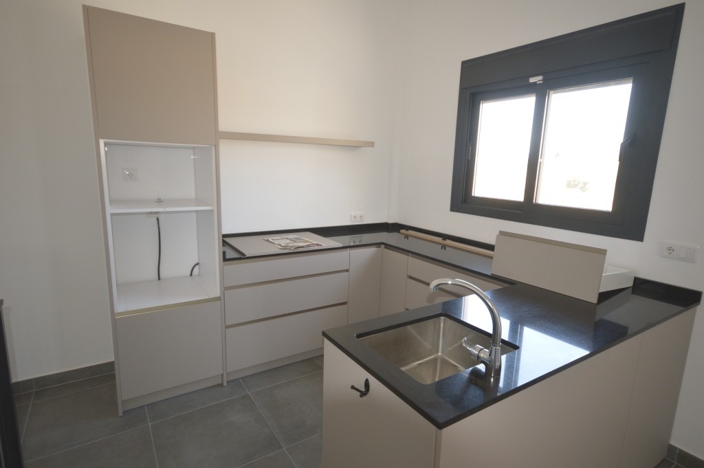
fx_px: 381
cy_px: 234
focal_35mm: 20
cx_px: 352
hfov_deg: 85.5
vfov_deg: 63.1
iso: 450
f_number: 4.5
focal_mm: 13
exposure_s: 1/60
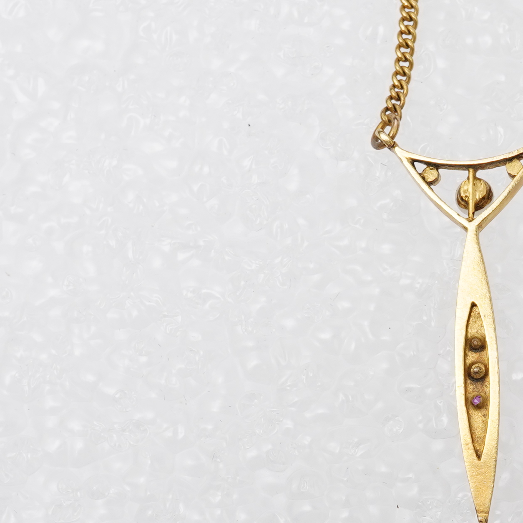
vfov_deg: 14.4
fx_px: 2051
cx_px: 478
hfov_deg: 14.4
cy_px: 442
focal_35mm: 120
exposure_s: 1/100
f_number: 20
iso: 500
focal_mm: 30
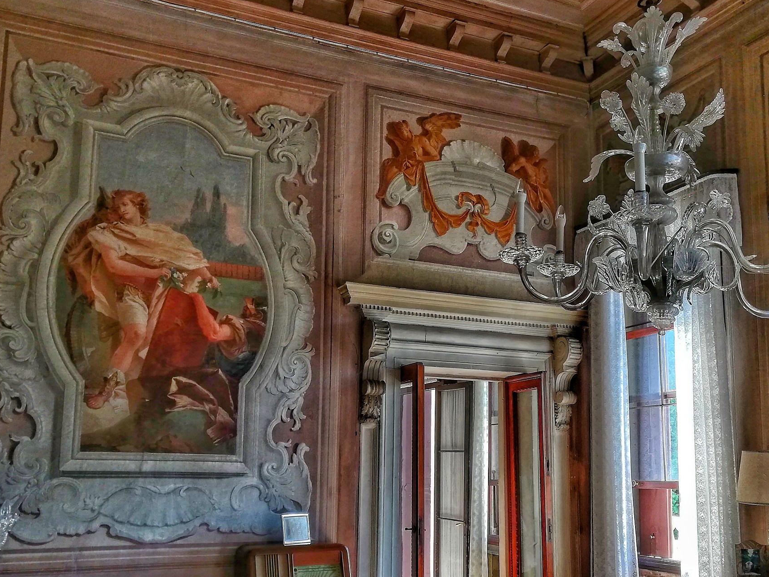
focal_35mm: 38
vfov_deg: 37.6
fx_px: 844
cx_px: 392
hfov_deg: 49.0
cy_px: 351
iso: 80
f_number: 2.2
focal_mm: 3.81
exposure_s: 1/120
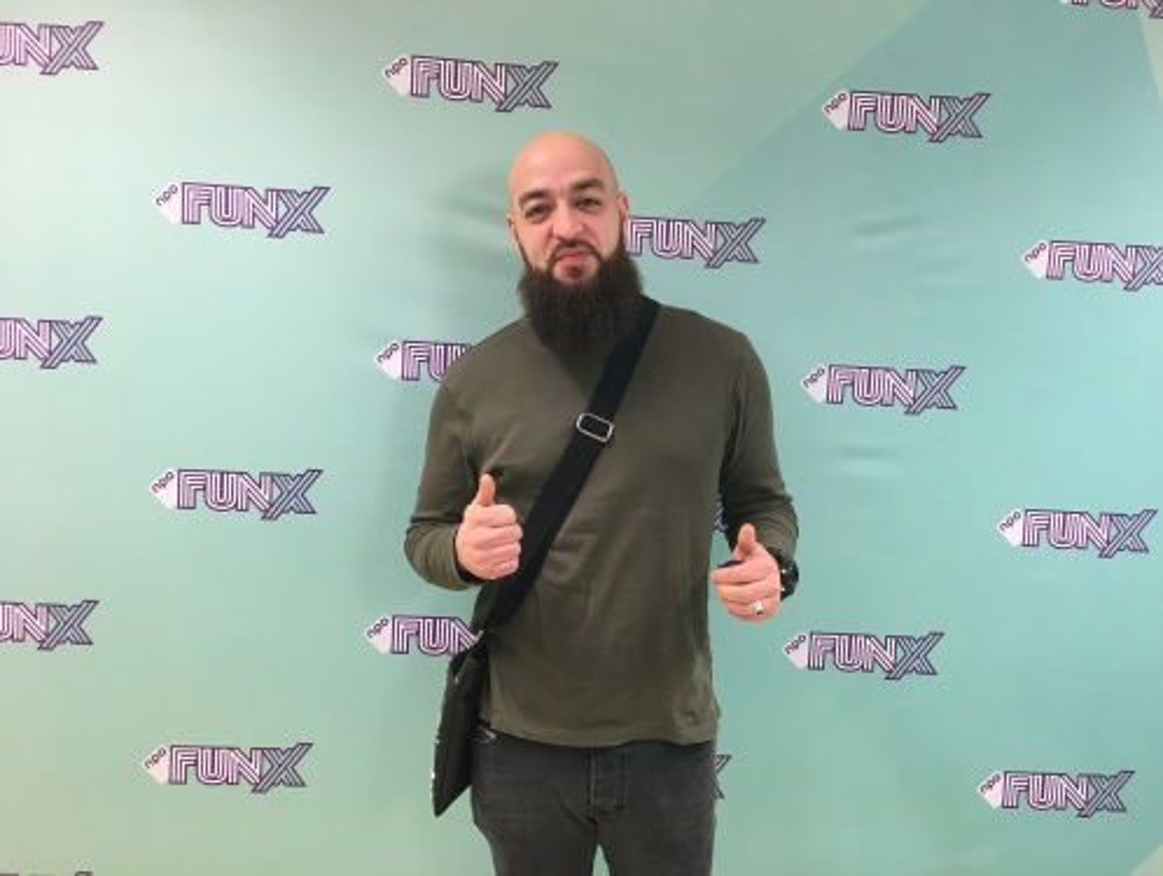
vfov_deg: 48.3
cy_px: 438
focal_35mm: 29
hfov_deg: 61.6
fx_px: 976
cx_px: 582
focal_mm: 4.15
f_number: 2.2
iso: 50
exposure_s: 1/17
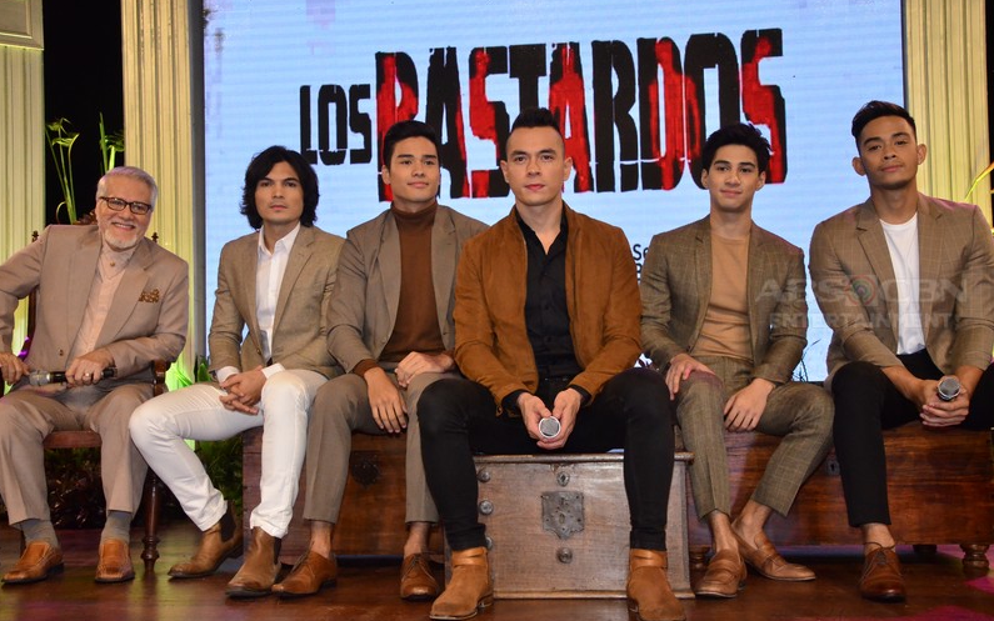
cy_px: 316
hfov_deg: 46.2
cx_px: 495
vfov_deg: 29.9
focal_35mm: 43
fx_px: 1165
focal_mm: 28
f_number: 9
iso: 2500
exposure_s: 1/160
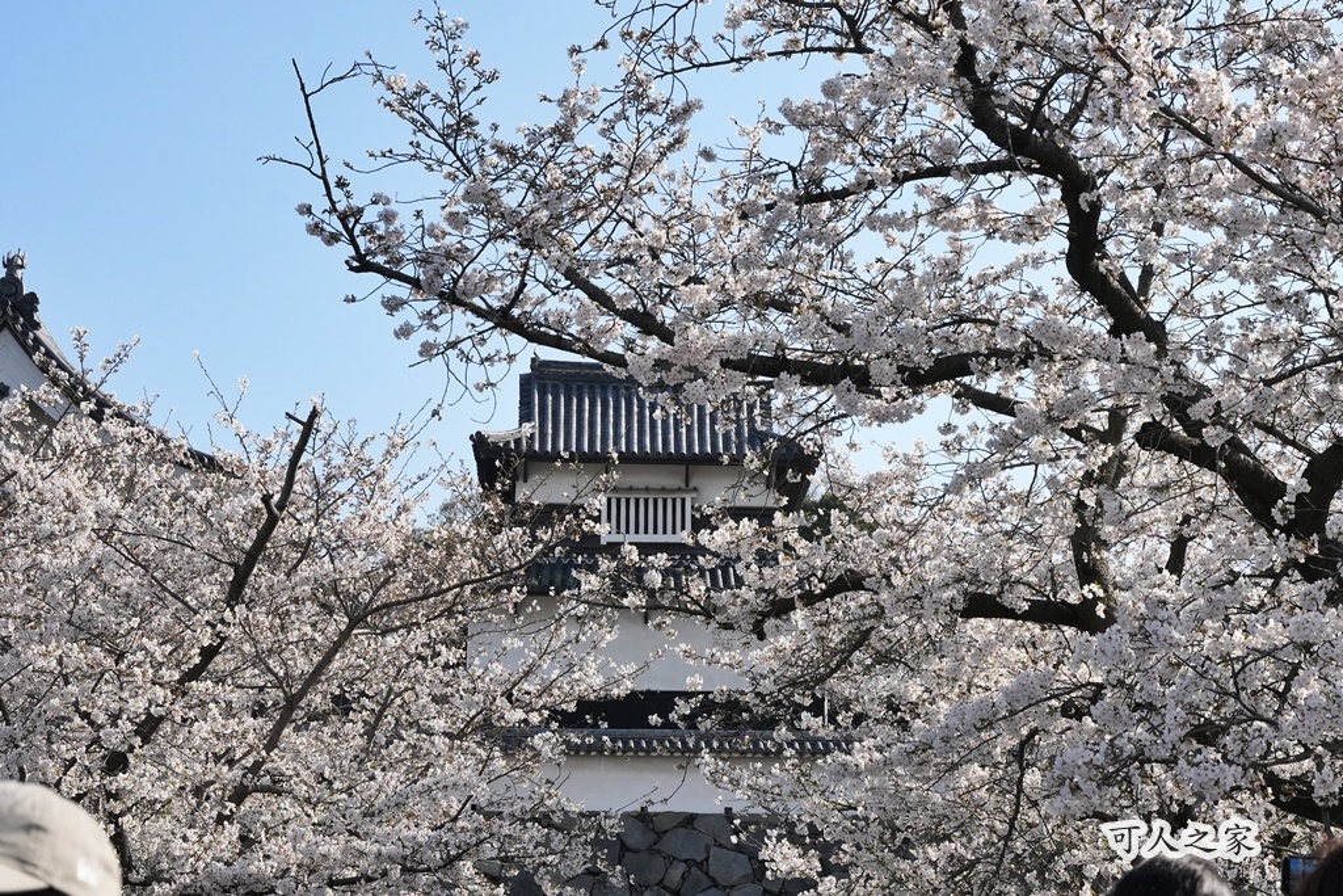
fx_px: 2612
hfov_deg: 28.8
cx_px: 672
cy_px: 448
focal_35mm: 70
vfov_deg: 19.5
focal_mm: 46.9
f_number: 7.1
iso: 2000
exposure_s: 1/6400
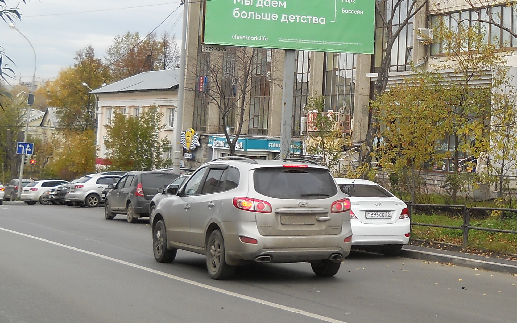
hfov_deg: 27.6
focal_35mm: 73
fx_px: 1028
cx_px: 417
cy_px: 90
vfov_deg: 17.8
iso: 80
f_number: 3.1
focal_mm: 6.72
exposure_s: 1/320
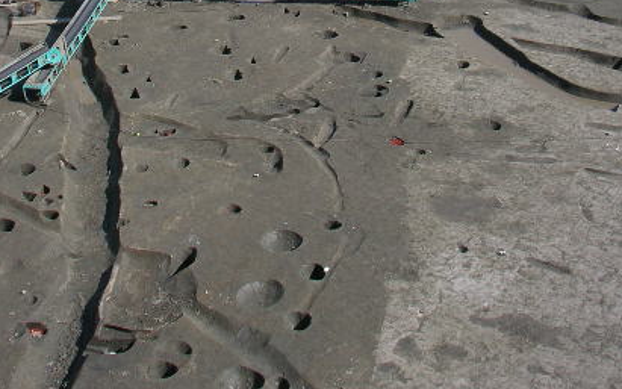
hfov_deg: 33.3
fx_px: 1034
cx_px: 239
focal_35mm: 61
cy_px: 51
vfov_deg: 20.9
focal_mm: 5.7
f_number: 6.9
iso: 50
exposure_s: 1/400
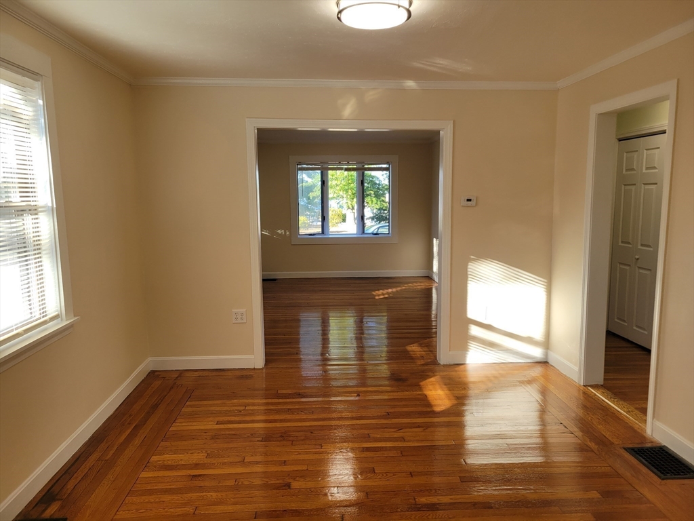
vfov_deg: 53.1
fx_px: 521
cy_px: 260
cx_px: 347
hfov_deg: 67.3
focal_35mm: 26
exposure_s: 1/120
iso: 40
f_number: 1.8
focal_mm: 5.4
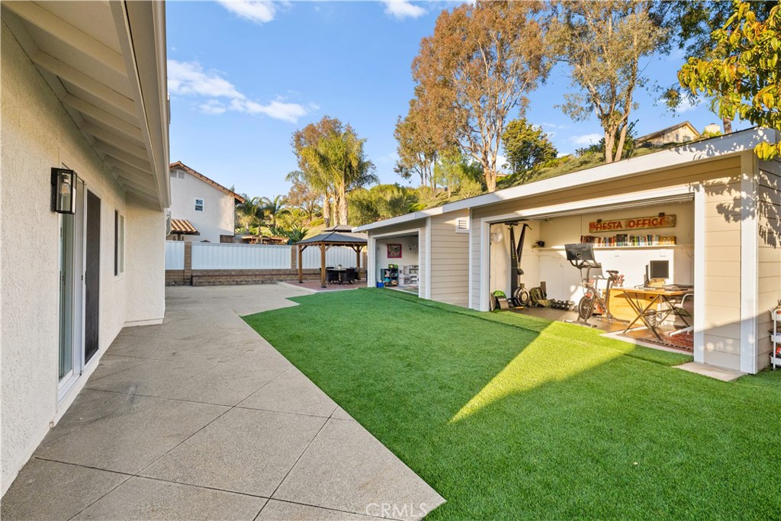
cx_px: 390
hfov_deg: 104.2
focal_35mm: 14
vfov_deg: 81.2
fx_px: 304
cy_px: 260
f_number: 8
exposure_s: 1/1250
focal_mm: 14
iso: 1000
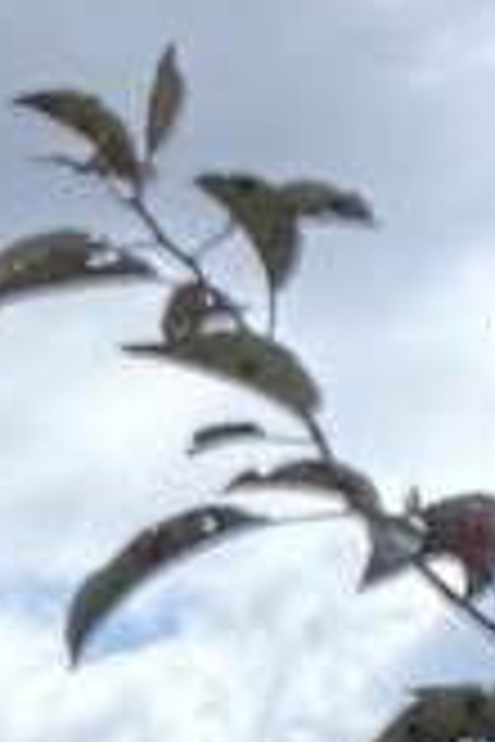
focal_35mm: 194
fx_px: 4001
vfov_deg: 9.6
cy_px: 1673
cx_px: -2290
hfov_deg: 5.1
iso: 100
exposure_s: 1/1653
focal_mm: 6.76
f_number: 1.78
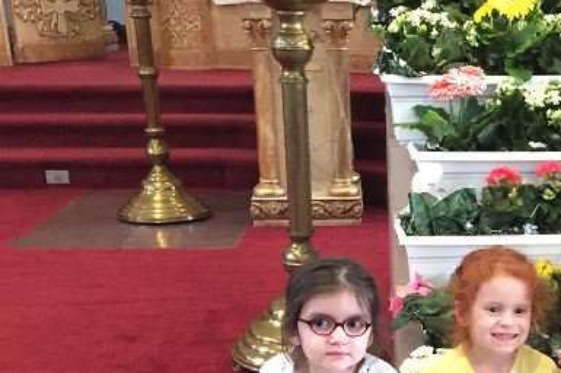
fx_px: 996
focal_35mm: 64
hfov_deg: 30.6
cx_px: 455
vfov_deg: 20.0
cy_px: 441
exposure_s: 1/4
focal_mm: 4.15
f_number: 2.2
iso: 125
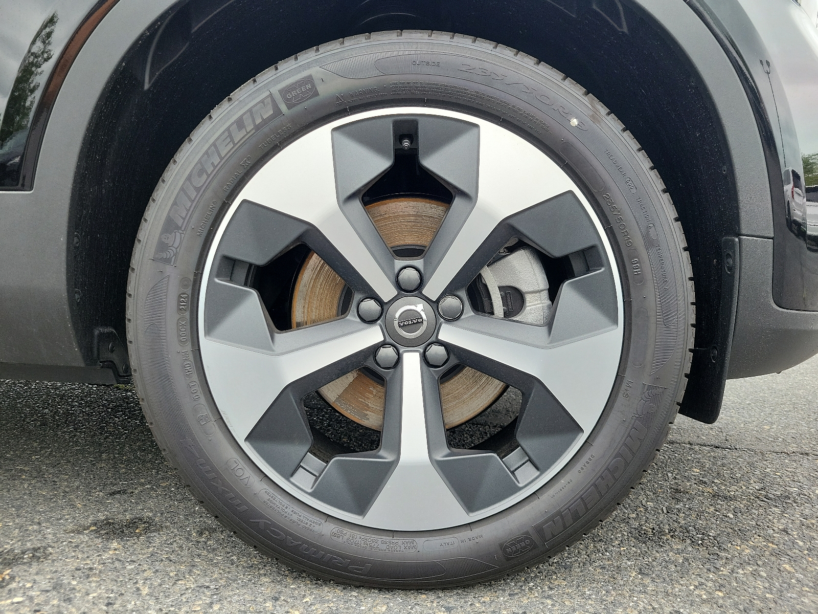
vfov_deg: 53.1
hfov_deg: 67.3
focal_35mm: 26
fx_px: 614
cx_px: 409
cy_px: 307
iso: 50
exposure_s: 1/263
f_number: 1.8
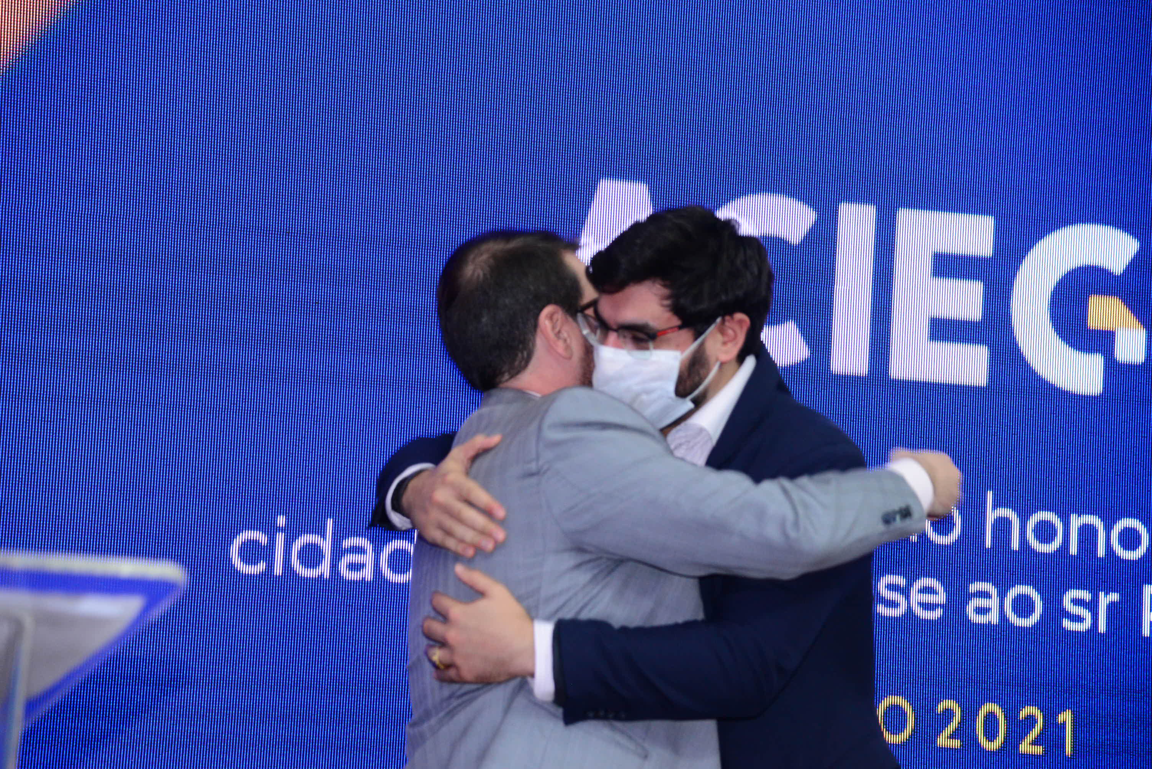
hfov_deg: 17.1
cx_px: 576
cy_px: 384
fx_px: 3841
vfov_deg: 11.4
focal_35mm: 120
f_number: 4
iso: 2500
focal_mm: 120
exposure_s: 1/125
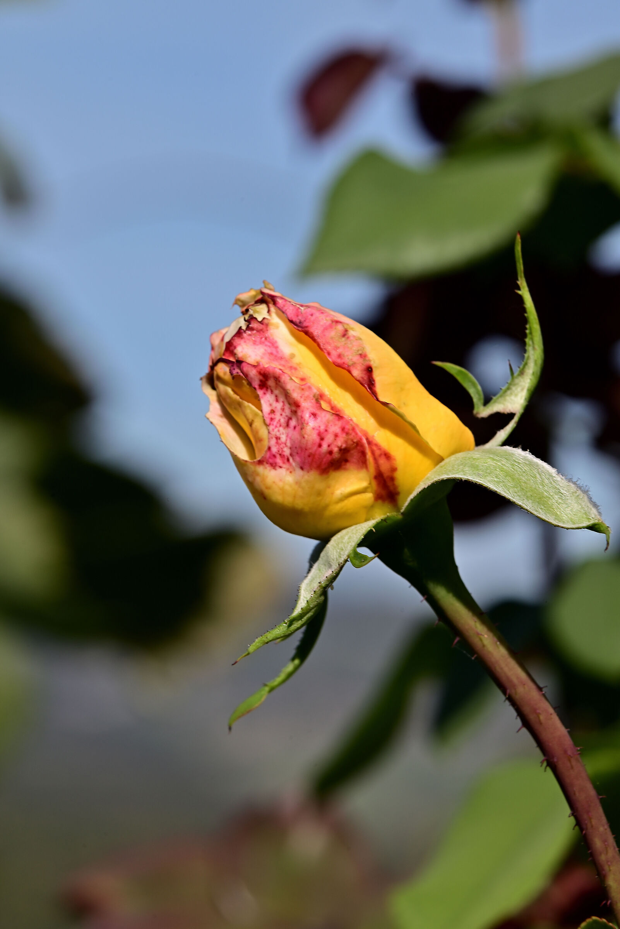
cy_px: 464
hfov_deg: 11.8
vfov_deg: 17.6
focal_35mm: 116
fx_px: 2994
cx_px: 310
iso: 125
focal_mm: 116
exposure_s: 1/160
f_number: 11
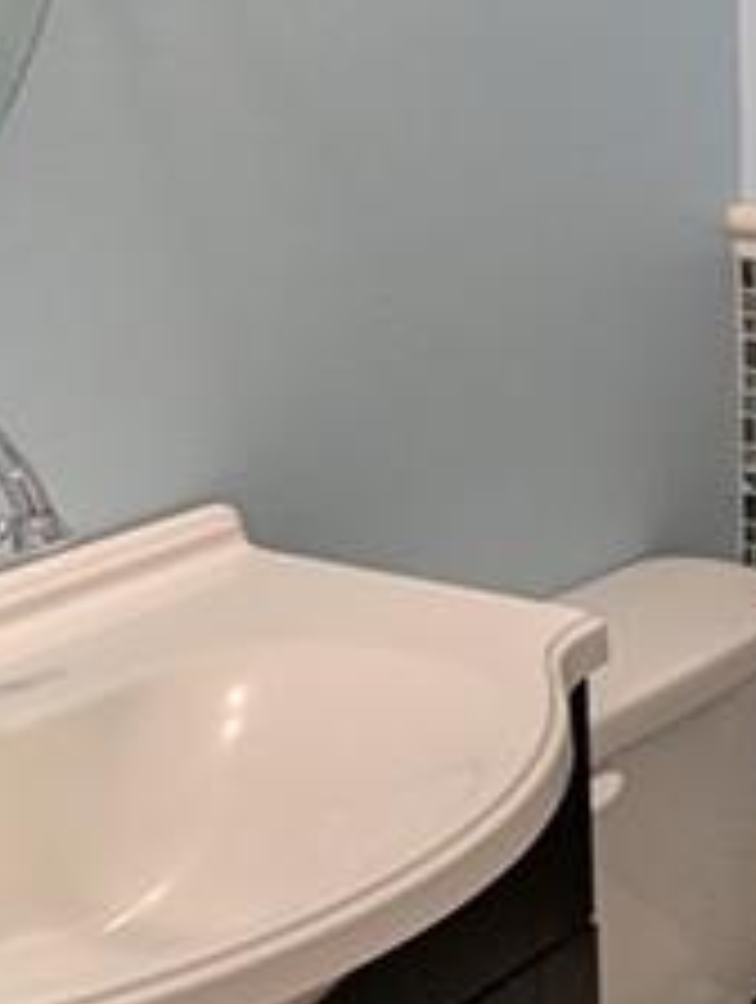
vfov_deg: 22.7
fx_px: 2497
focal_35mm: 86
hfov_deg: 15.8
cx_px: 1127
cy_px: 576
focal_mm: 2.35
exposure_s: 1/60
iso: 190
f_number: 2.2
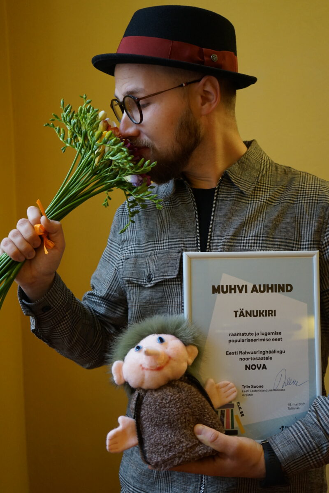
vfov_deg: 49.6
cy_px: 246
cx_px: 164
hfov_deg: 34.2
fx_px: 535
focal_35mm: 39
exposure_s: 1/160
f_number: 4
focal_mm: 39
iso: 2000
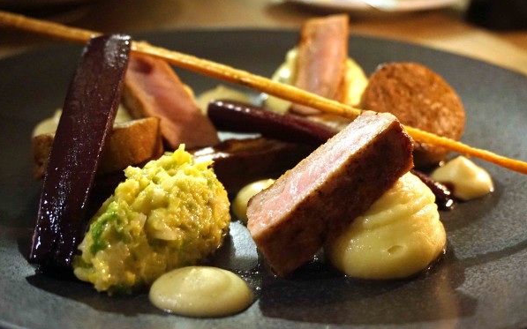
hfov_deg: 46.2
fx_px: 618
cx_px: 263
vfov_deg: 29.8
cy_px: 174
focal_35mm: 43
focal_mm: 28
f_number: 4.5
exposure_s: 1/8
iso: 3200
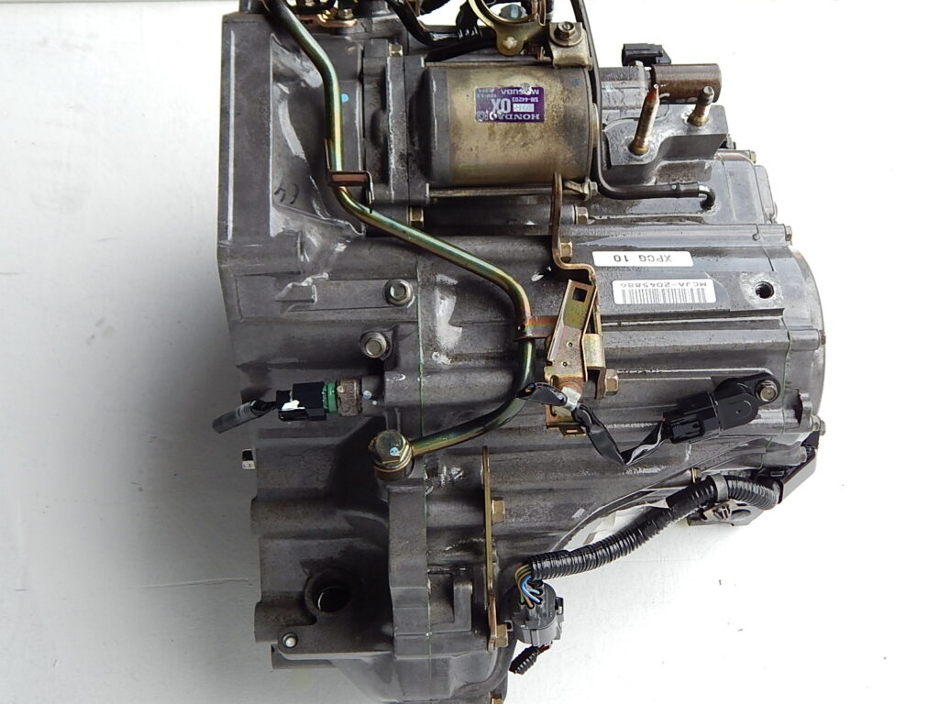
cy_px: 352
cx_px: 470
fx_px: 1166
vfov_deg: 33.6
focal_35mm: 43
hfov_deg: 43.9
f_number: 3.6
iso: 125
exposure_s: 1/160
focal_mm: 7.7
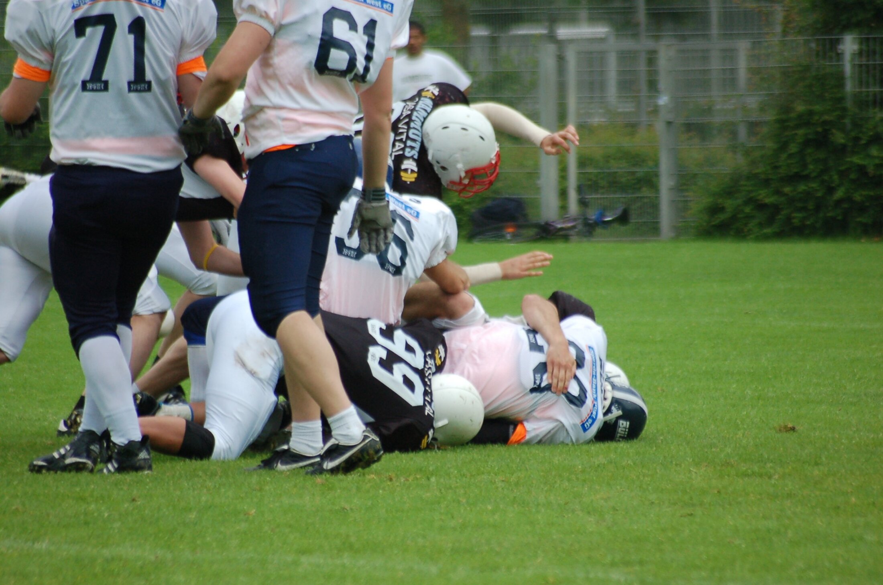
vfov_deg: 3.0
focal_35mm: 450
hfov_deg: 4.6
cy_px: 292
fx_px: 11017
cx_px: 442
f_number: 5.6
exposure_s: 1/500
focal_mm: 300
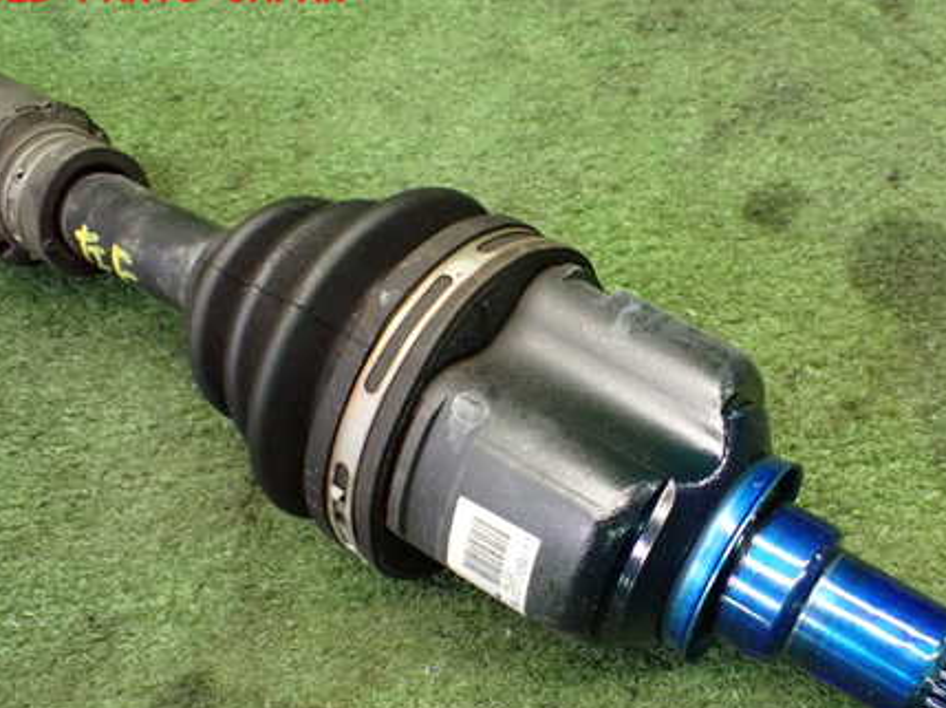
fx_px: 1147
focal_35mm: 42
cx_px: 606
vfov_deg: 34.1
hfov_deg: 44.4
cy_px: 457
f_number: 2.3
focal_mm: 5.4
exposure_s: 1/100
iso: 800
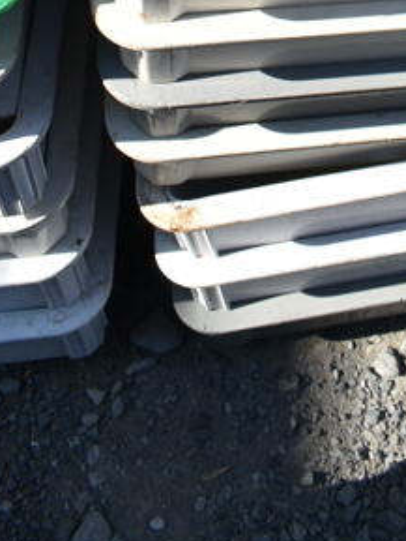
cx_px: 460
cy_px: -270
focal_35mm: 82
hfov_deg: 17.3
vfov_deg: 20.4
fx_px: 1281
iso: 100
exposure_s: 1/200
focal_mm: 18
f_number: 7.1
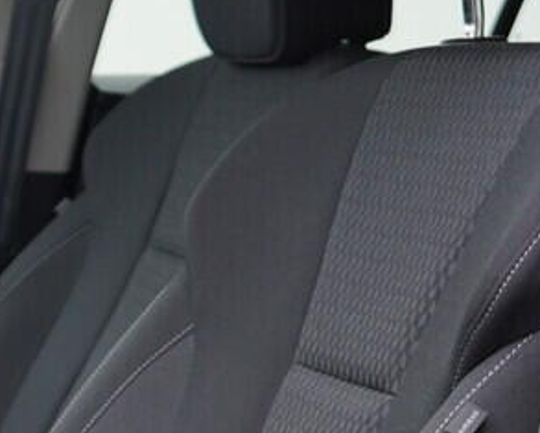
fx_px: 1888
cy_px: 605
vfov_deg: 12.6
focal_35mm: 118
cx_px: -111
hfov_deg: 15.7
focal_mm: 24
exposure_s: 1/40
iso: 200
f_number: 2.8
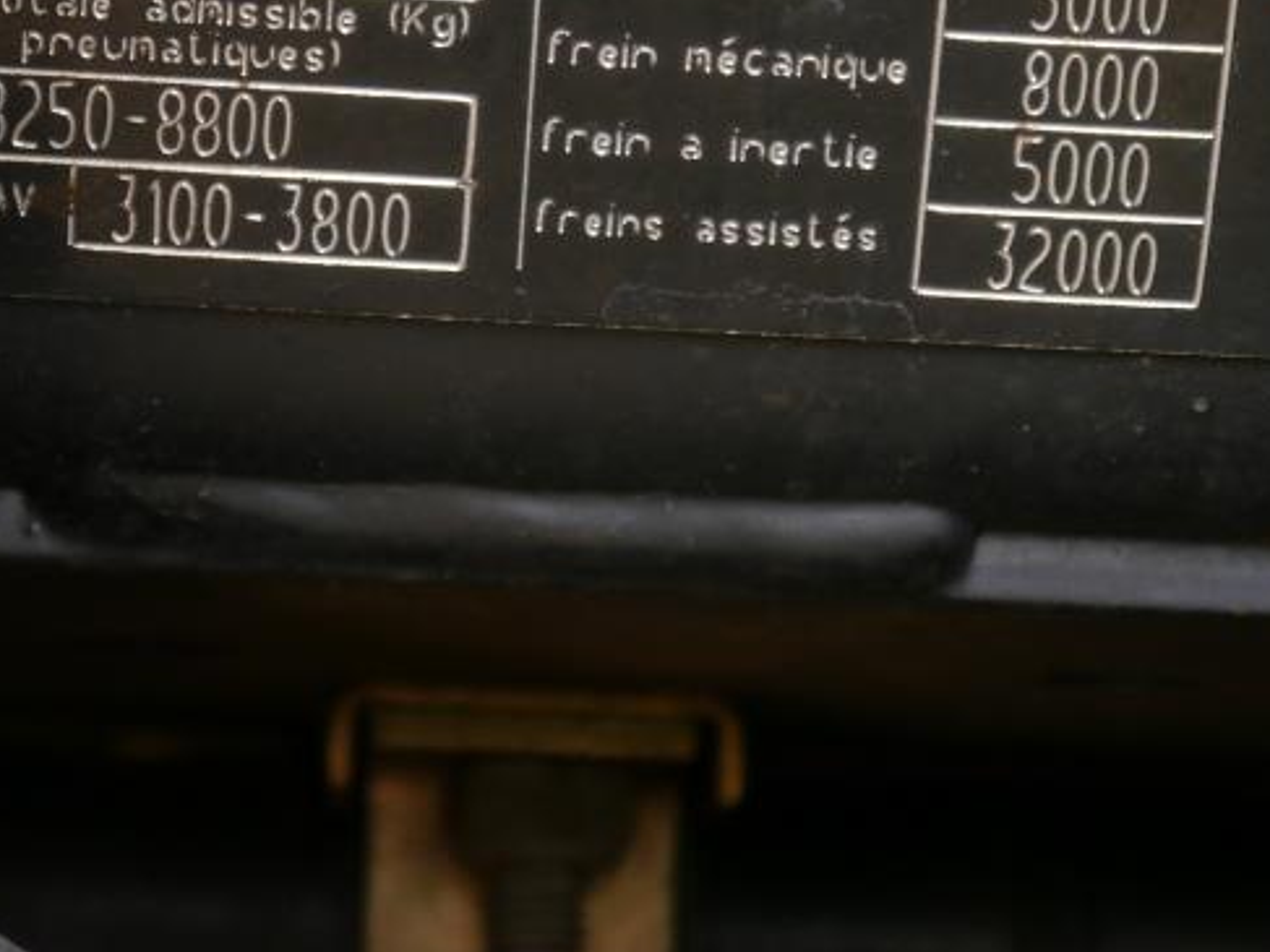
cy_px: -26
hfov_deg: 13.8
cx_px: 595
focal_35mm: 143
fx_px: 5245
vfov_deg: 10.3
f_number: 5.2
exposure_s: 1/80
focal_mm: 34
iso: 250
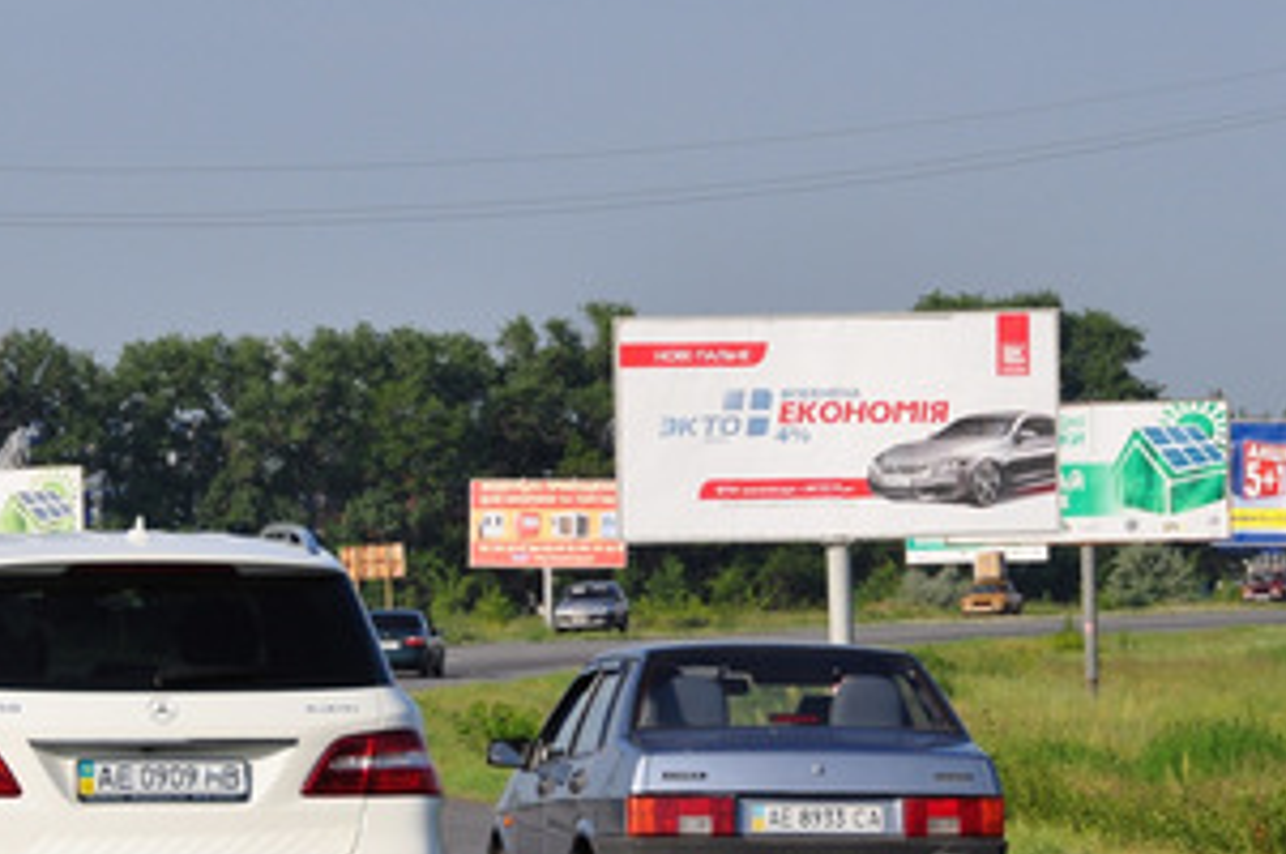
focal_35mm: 374
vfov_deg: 3.7
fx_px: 13343
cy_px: 515
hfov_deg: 5.5
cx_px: 493
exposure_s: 1/400
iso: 200
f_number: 11
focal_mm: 135
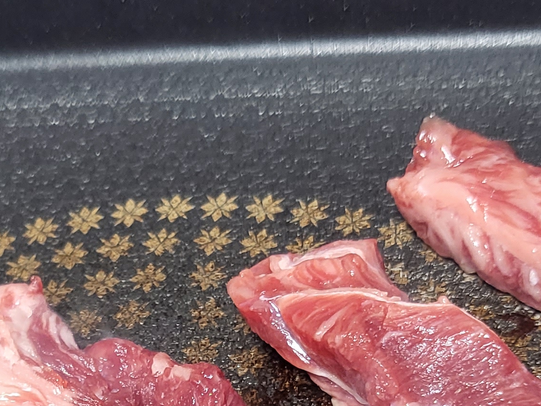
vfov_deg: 15.2
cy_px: 561
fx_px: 1438
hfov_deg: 21.1
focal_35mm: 92
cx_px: 144
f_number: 1.8
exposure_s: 1/40
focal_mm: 4.25
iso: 200
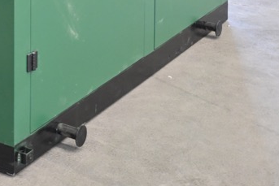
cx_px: -33
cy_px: -216
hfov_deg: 17.2
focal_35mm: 115
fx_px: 890
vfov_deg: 10.7
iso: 500
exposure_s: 1/60
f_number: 4
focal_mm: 20.5
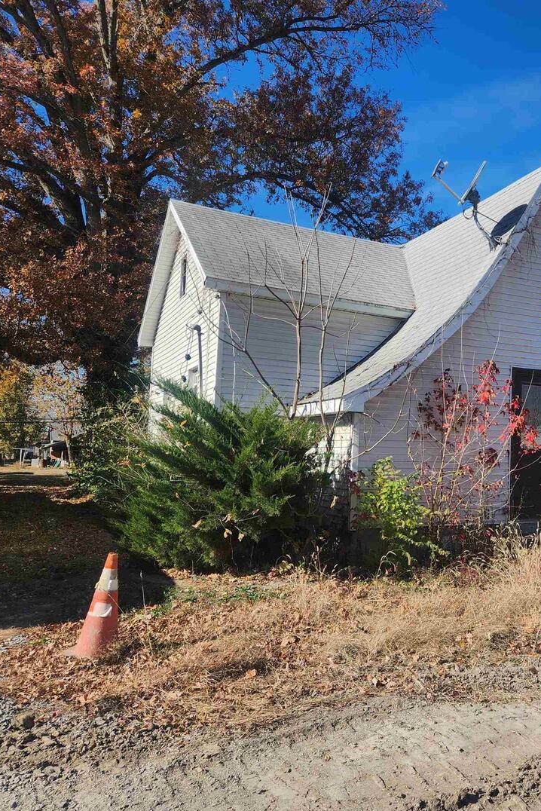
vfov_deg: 58.7
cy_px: 406
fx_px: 721
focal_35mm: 32
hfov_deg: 39.1
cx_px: 454
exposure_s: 1/1775
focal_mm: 5.4
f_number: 1.8
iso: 20
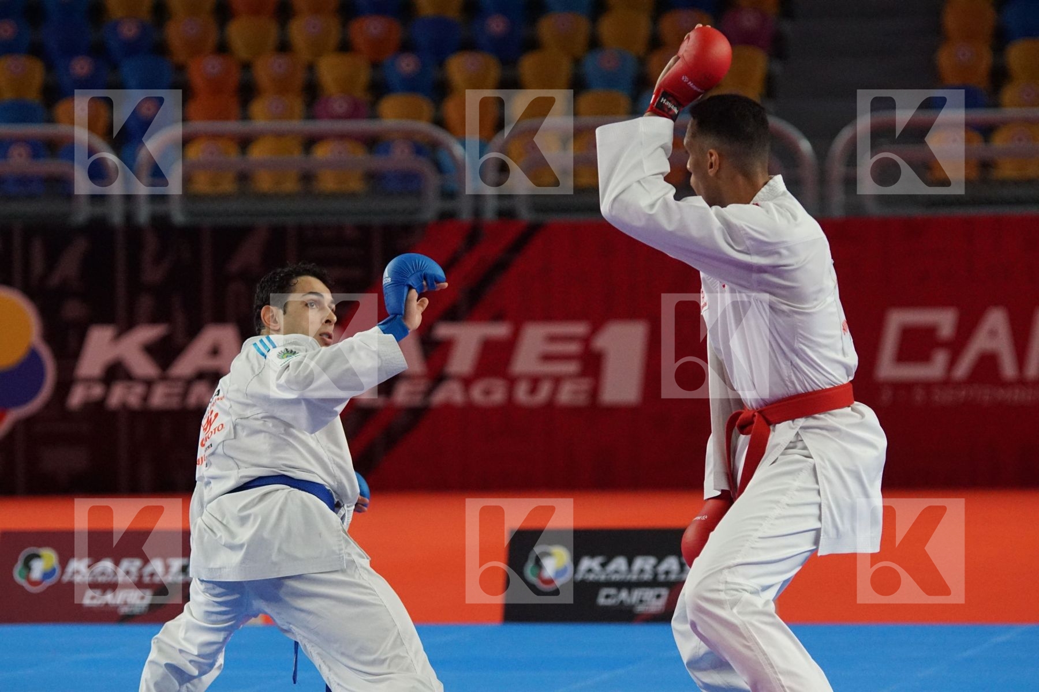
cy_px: 346
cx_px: 520
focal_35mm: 202
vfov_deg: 6.8
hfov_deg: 10.2
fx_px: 5844
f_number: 2.8
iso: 3200
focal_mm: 135
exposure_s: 1/2000
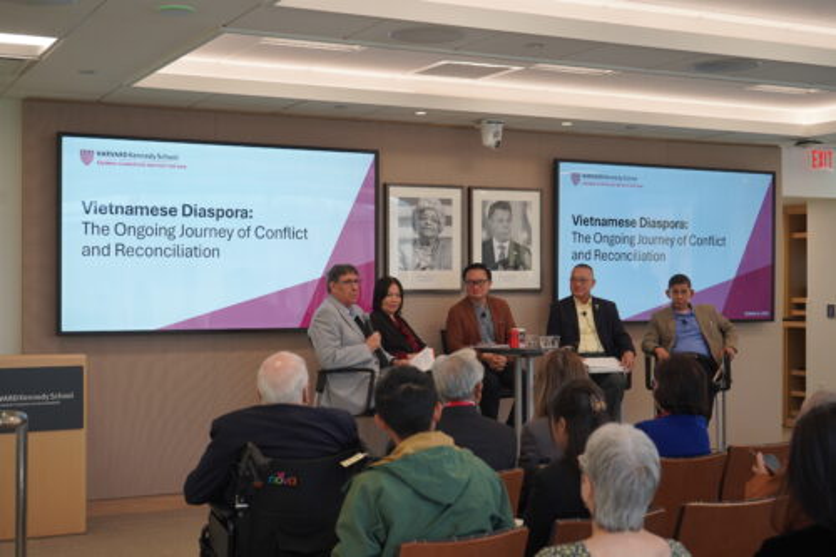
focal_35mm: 49
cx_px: 418
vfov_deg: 27.5
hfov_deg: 40.4
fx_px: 1137
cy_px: 278
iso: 500
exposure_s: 1/160
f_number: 4.5
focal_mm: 49
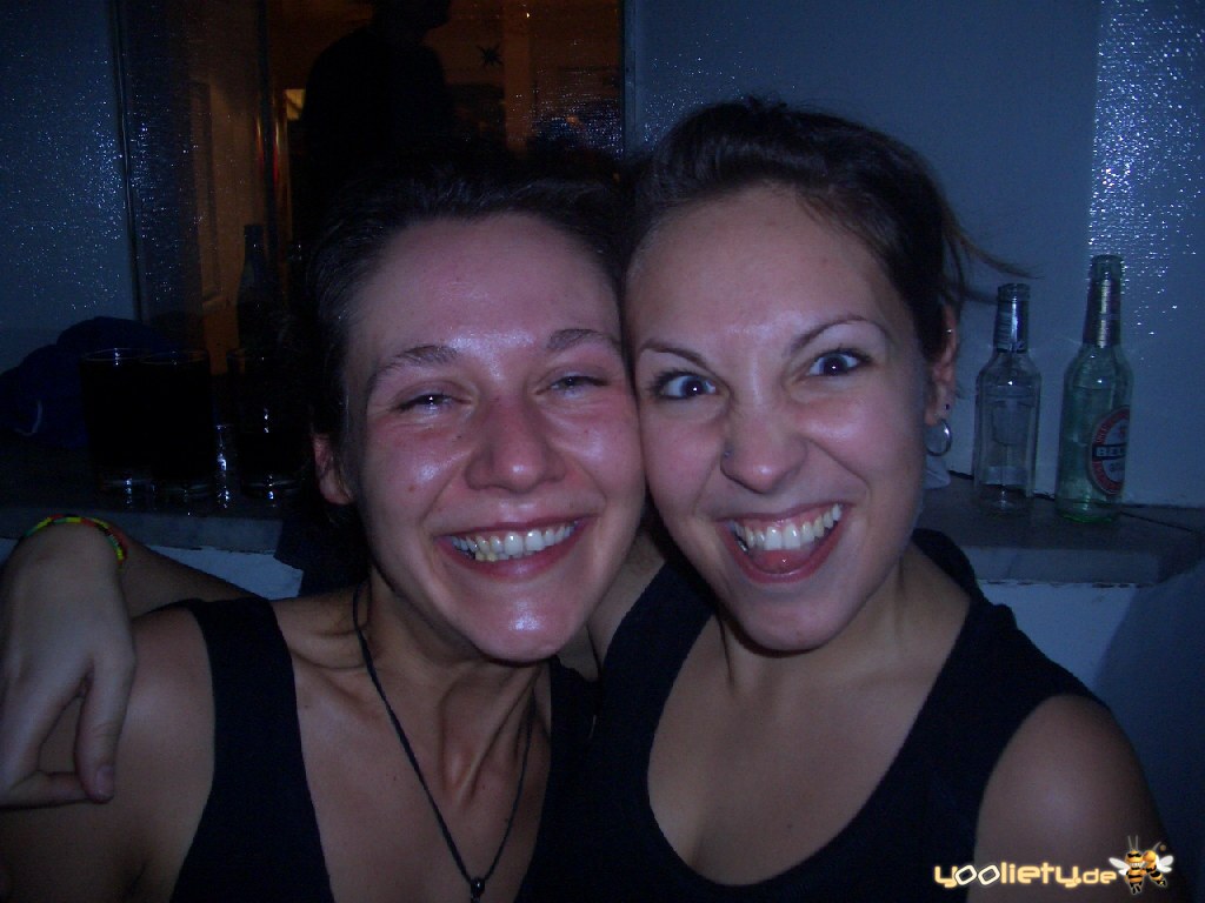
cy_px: 452
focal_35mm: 35
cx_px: 602
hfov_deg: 52.6
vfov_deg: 40.7
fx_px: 1218
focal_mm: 5.8
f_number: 2.6
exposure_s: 1/60
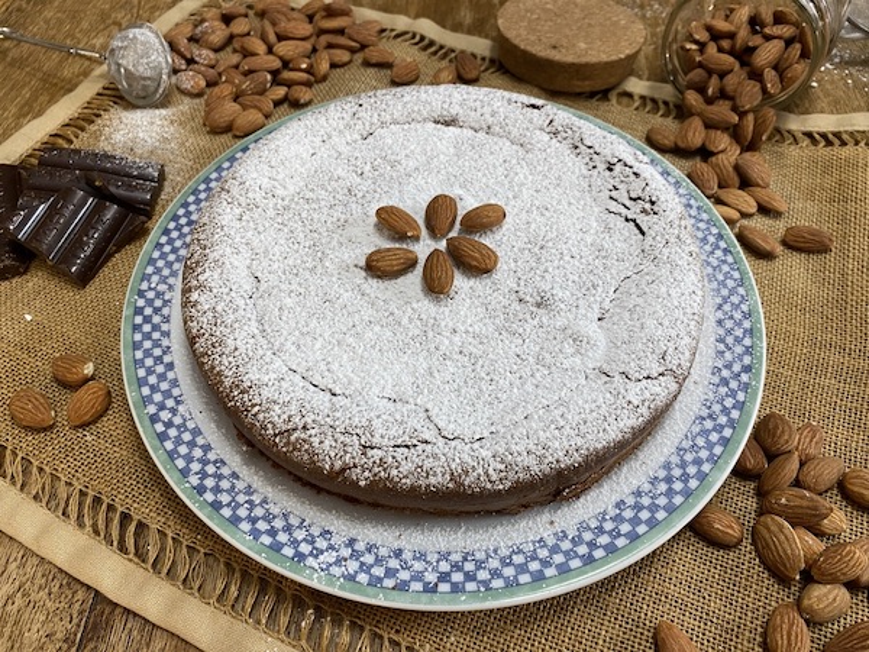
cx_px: 434
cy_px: 326
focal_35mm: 26
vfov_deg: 53.1
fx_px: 653
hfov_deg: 67.3
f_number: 1.8
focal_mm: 4.25
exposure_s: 1/50
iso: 80
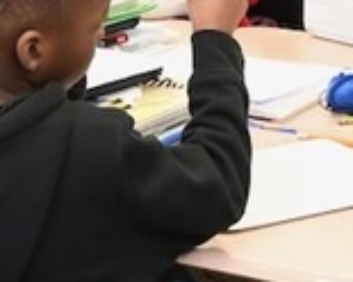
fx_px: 2101
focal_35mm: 201
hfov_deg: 9.6
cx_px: 36
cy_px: -68
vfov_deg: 7.6
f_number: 4
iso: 2000
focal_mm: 32.5
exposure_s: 1/160
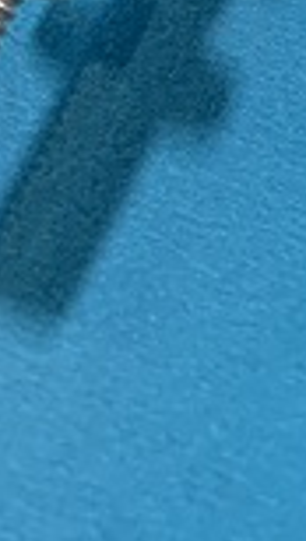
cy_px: -739
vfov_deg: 11.9
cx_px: 438
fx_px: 2128
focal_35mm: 148
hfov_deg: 8.1
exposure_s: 1/54
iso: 400
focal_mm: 4.25
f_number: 1.8
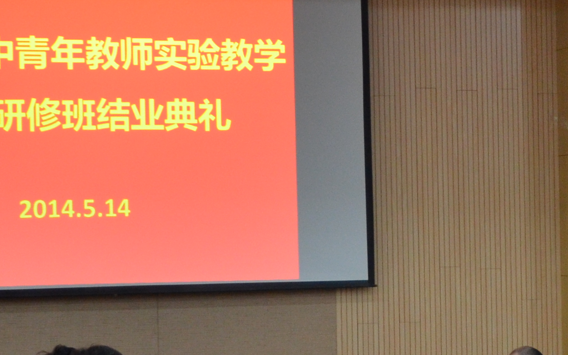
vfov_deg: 8.7
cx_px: 552
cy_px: 286
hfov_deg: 13.8
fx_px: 2322
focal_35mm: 150
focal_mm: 25
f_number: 4
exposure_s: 1/50
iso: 800
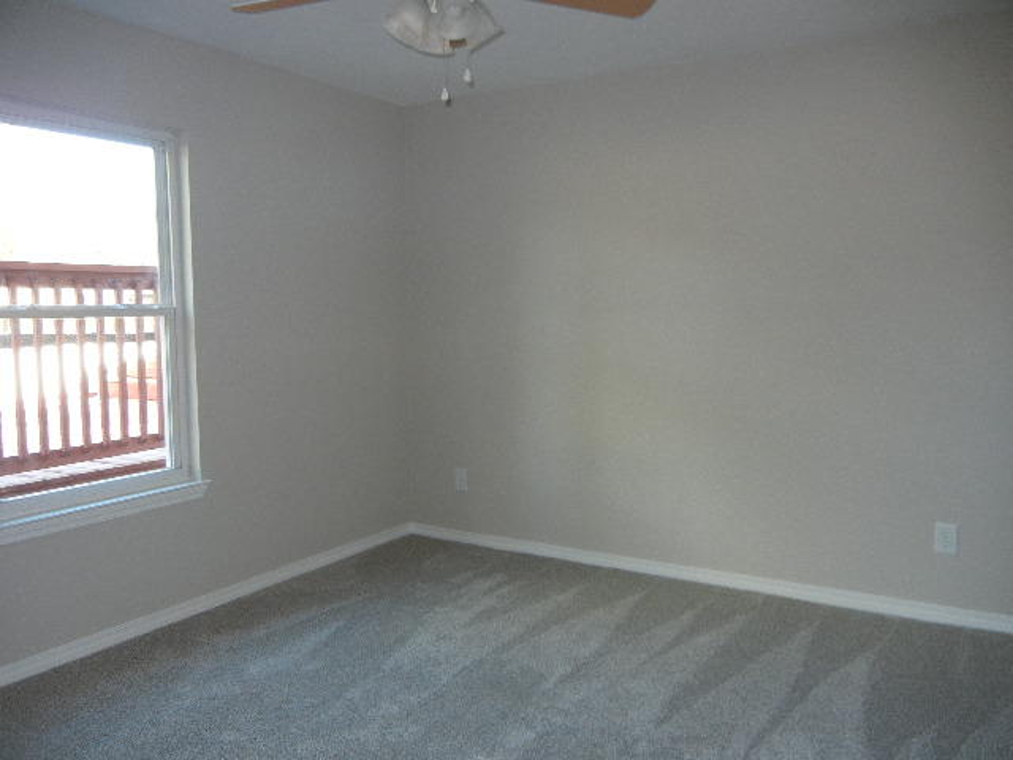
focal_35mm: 30
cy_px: 380
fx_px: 878
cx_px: 506
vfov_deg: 46.8
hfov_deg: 60.0
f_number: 3.5
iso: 200
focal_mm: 5.4
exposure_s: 1/30
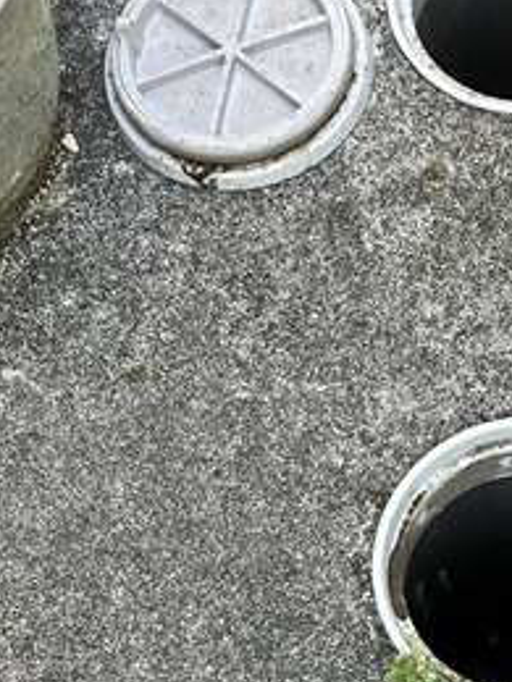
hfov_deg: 16.7
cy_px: 616
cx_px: 530
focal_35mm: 86
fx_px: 1696
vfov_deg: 22.2
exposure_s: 1/121
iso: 64
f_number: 1.8
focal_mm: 3.99
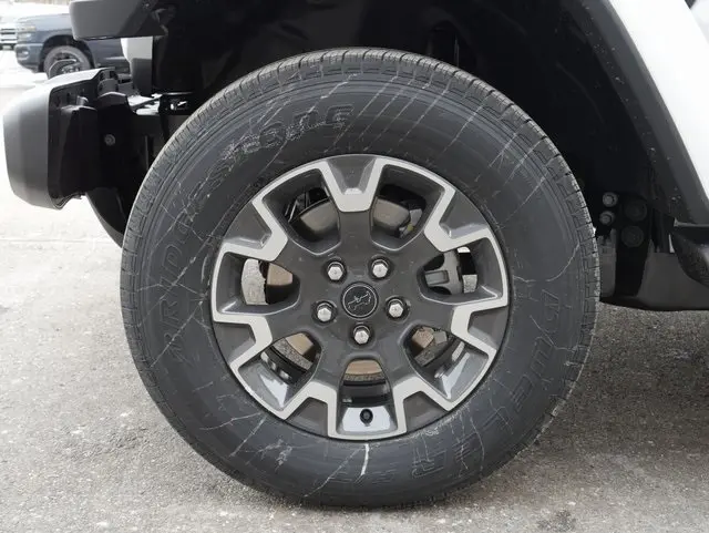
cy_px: 266
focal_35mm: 40
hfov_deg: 46.8
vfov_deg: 36.0
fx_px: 820
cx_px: 354
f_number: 5
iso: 250
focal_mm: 20
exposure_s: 1/60
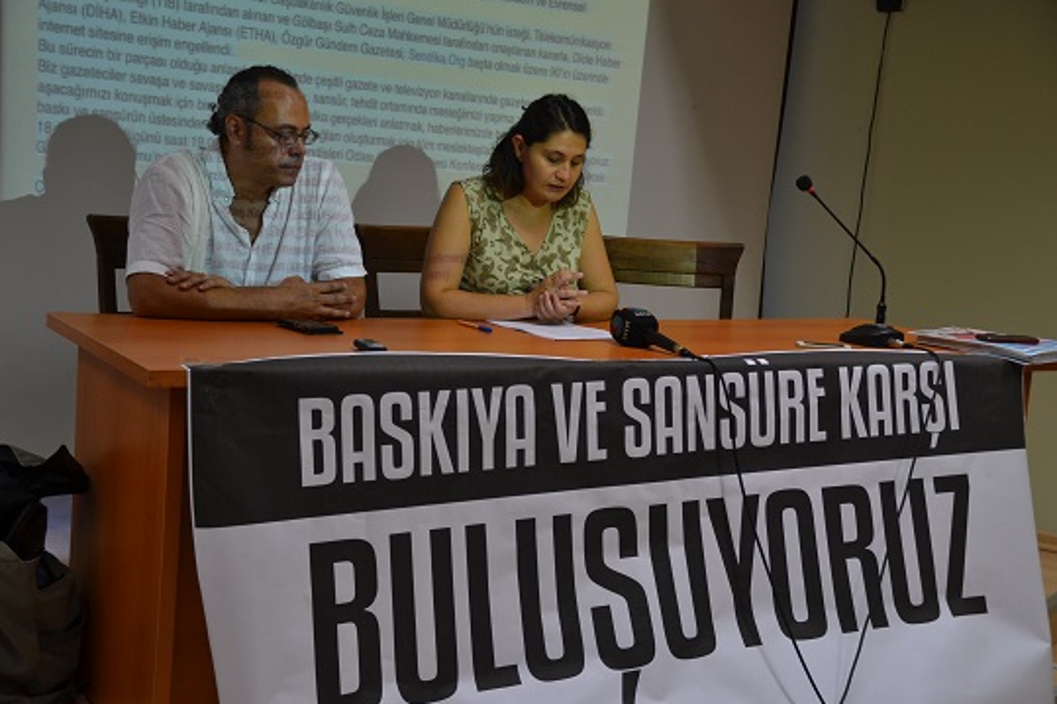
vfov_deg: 26.0
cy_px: 349
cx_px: 526
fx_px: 1526
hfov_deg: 38.2
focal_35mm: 52
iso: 400
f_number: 4.2
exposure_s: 1/40
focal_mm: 34
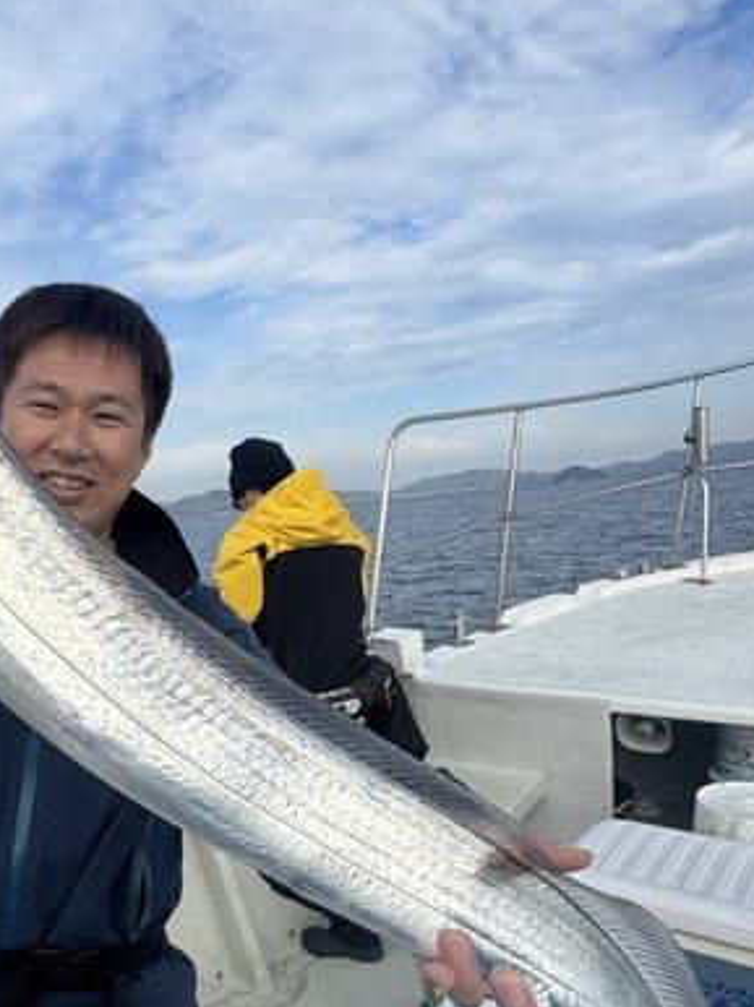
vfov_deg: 57.7
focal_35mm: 31
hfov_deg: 43.1
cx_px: 141
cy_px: 624
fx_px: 901
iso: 50
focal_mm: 2.22
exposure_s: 1/1976
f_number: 2.2
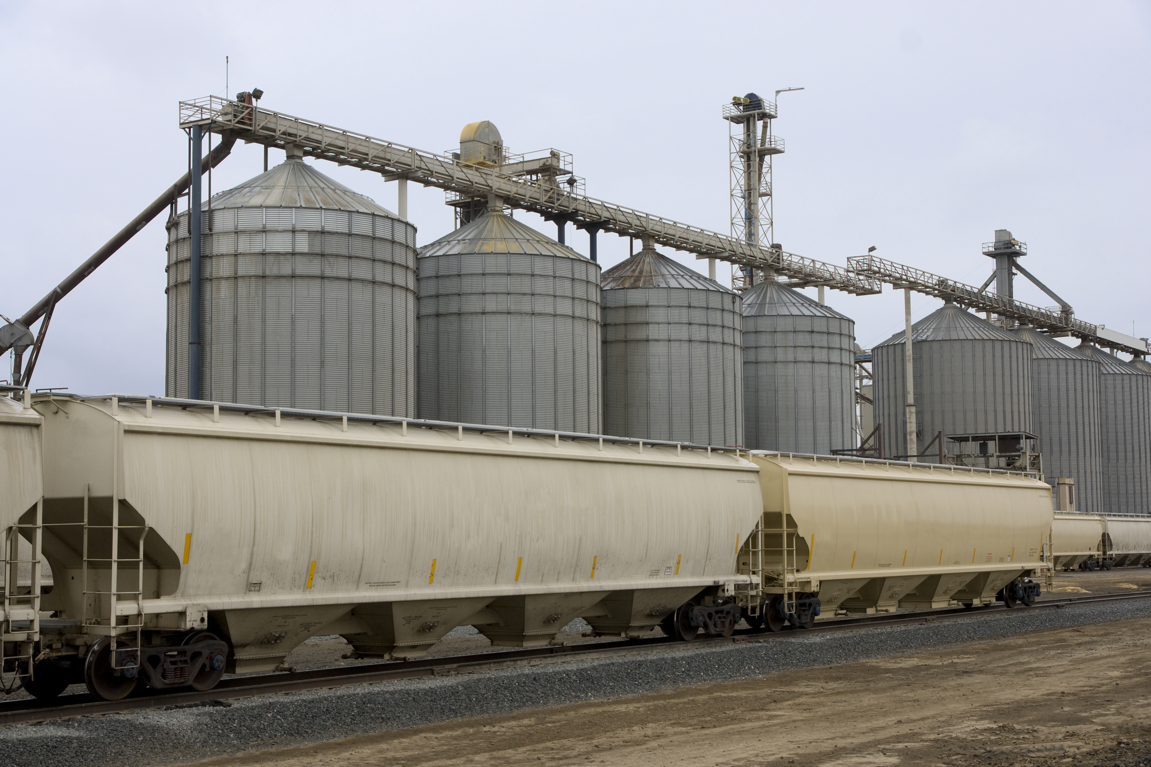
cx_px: 576
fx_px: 1678
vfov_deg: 25.8
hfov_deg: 37.9
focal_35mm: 52
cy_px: 384
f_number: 7.1
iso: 100
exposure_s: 1/250
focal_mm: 35
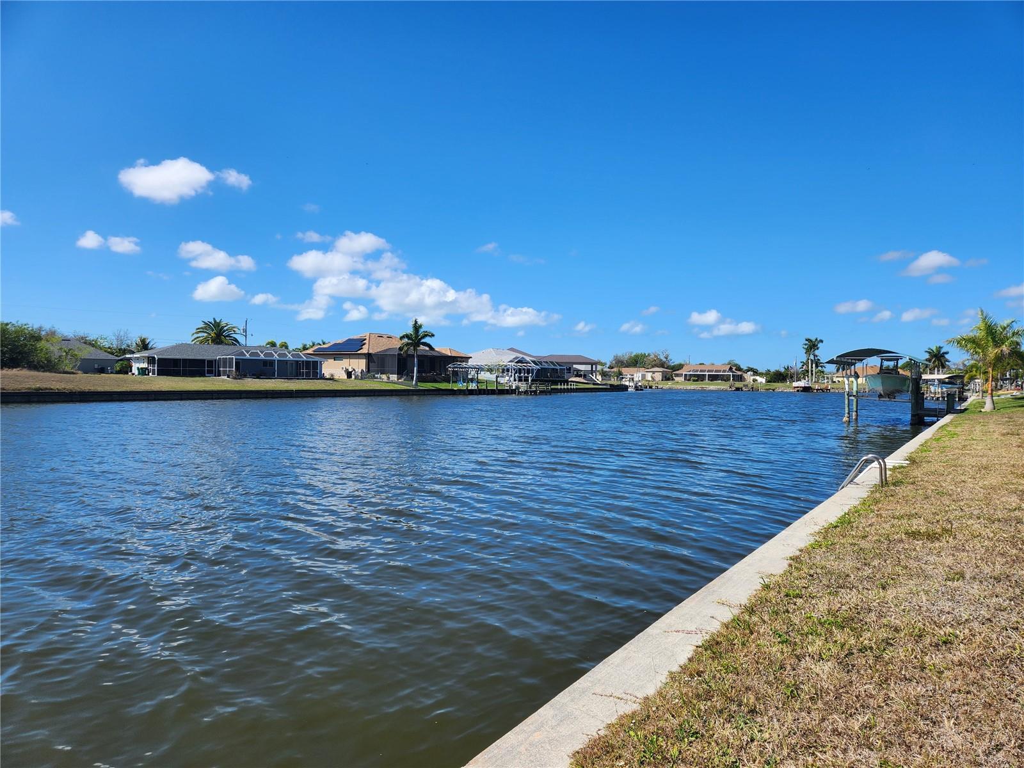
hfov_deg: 73.9
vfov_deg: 58.9
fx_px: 680
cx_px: 512
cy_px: 384
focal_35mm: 23
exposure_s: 1/1636
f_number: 1.8
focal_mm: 5.4
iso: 20
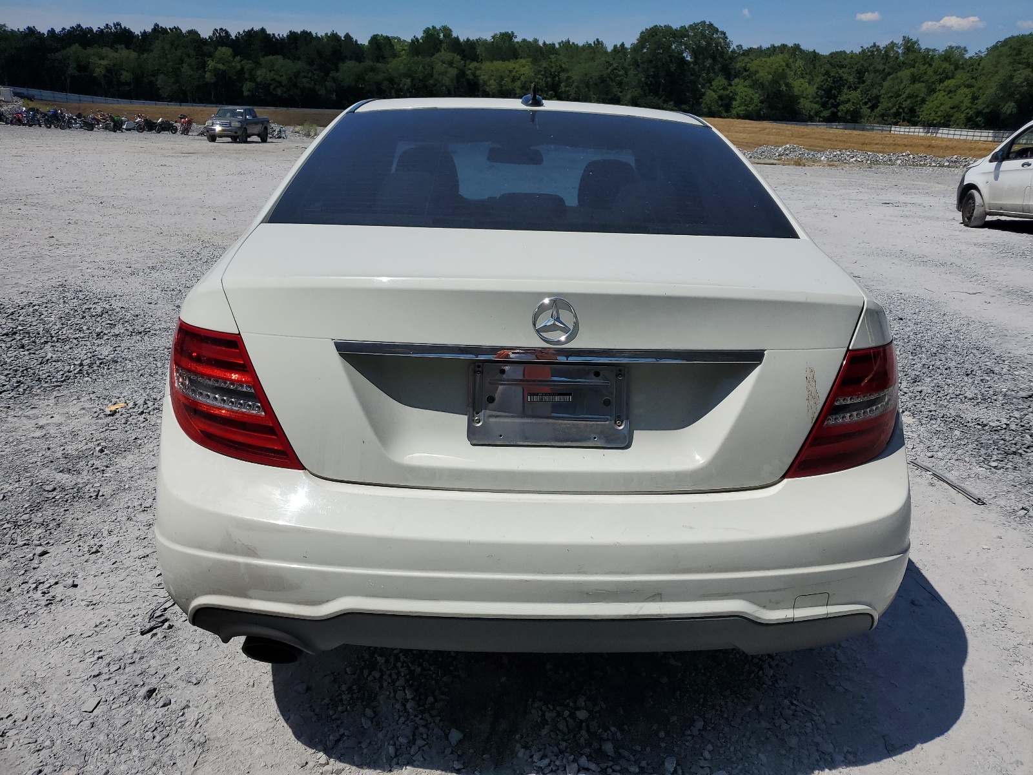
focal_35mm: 26
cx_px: 516
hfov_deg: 67.3
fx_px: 776
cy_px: 388
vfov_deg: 53.1
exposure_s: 1/10000
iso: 50
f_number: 1.5
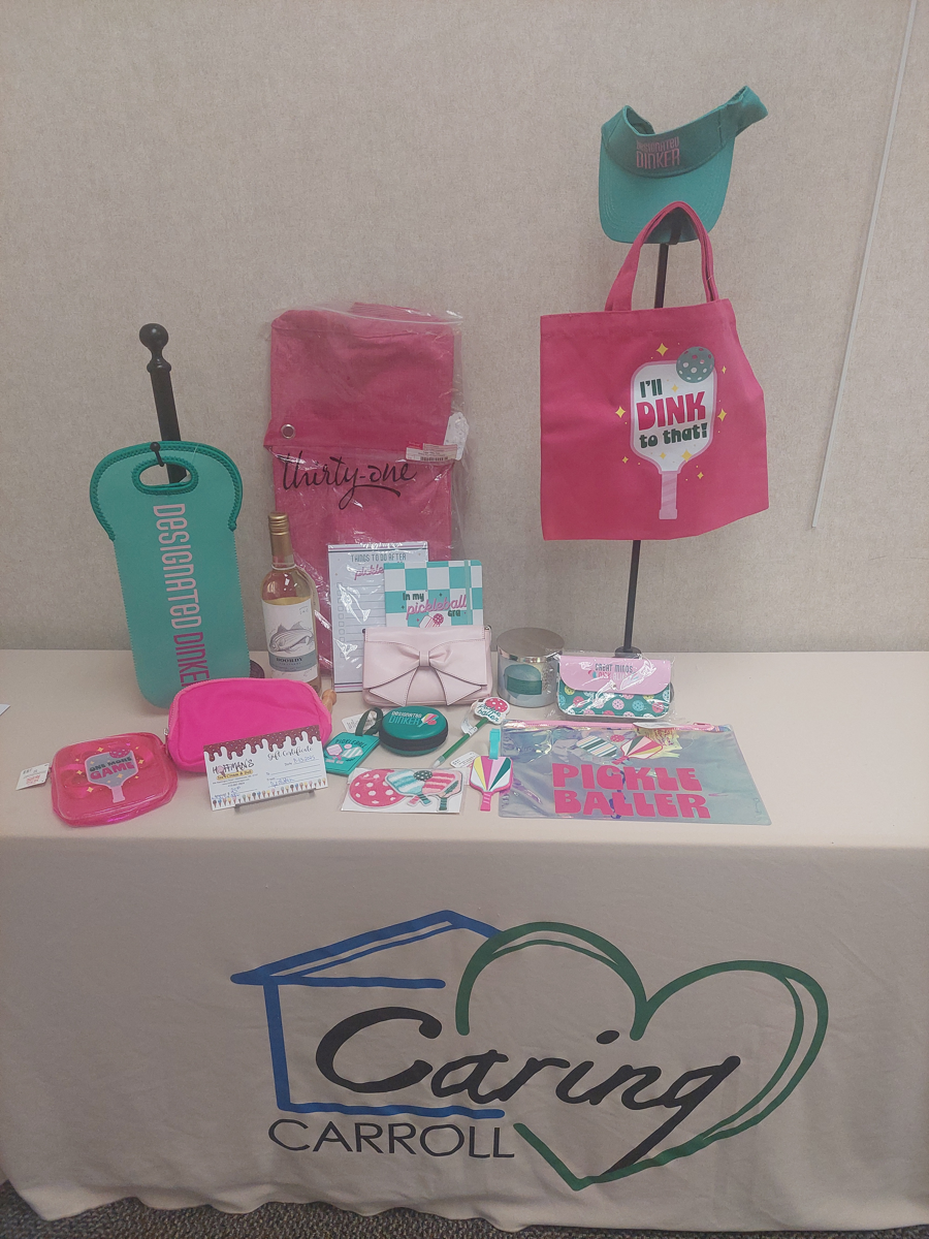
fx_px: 859
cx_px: 464
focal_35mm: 24
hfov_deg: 56.8
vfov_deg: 71.6
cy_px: 620
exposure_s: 1/120
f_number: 1.8
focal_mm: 5.23
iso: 200
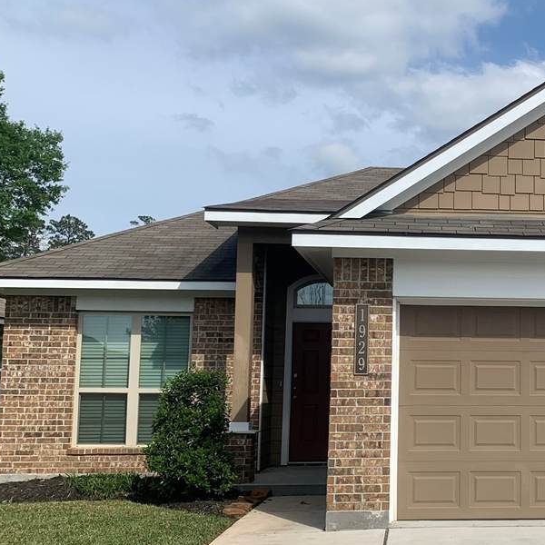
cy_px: 302
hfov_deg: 32.8
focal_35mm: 49
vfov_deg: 34.6
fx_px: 873
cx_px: 500
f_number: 1.8
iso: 25
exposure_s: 1/3086
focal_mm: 4.25
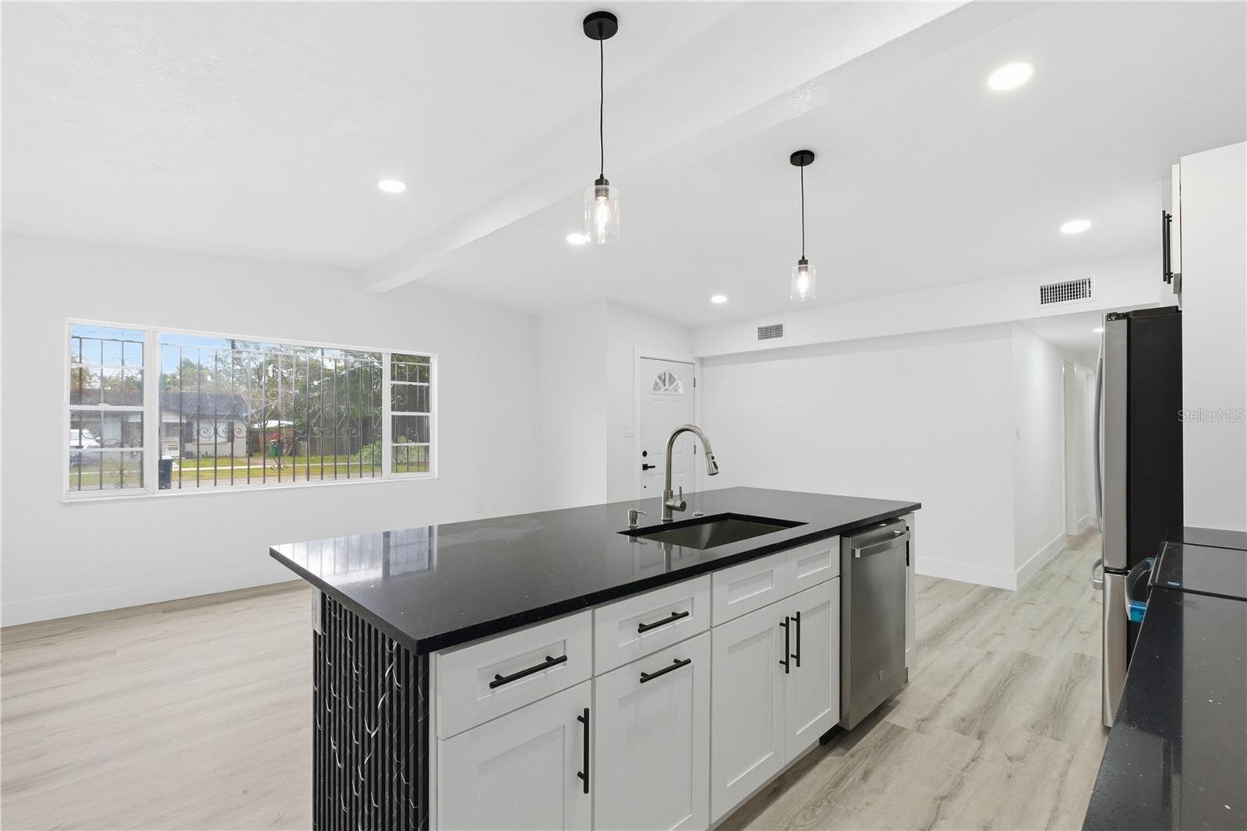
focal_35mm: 16
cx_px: 624
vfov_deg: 73.7
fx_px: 554
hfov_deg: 96.7
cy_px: 416
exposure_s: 1/250
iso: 1600
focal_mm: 16
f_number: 11
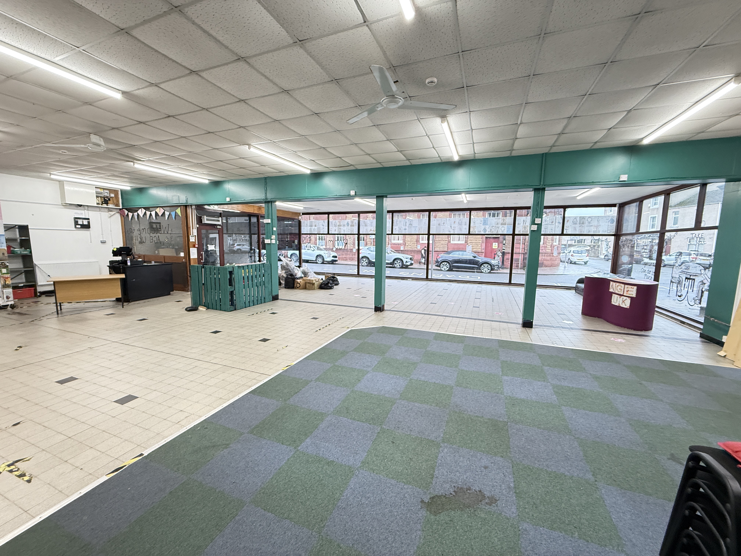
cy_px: 278
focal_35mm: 14
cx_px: 370
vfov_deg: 85.7
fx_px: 300
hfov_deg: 102.1
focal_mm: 2.22
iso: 320
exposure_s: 1/100
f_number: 2.2
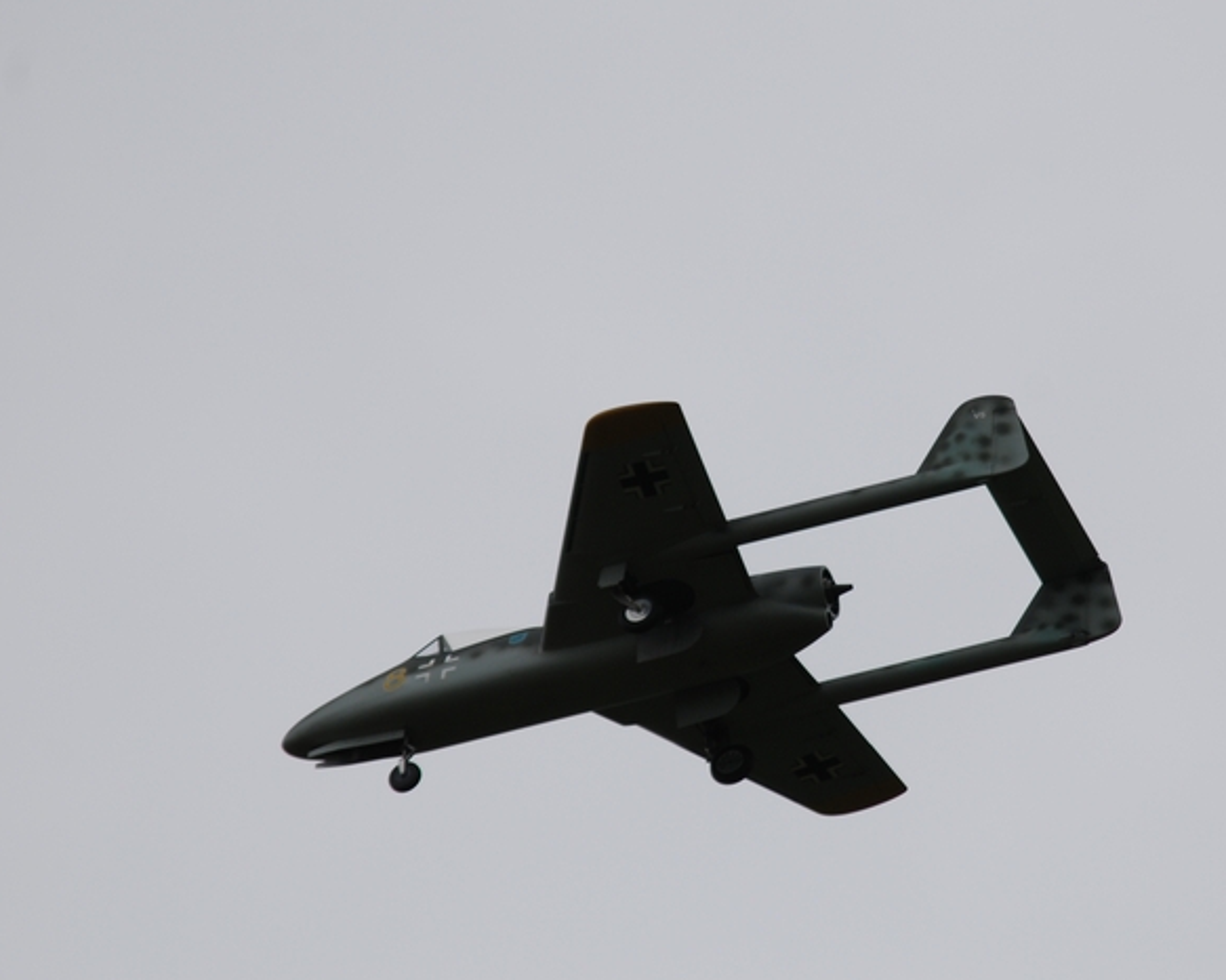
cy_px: 455
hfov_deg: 3.7
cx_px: 789
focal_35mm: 522
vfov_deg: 3.0
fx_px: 18934
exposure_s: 1/1250
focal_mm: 270
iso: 200
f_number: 5.6
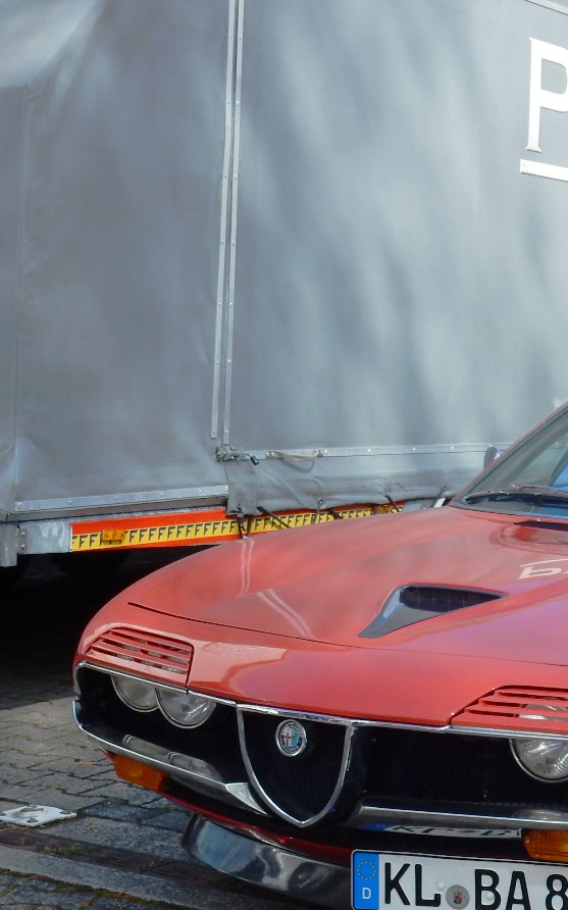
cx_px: 632
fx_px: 2354
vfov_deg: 21.8
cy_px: 544
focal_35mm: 95
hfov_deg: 13.5
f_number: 4.5
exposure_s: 1/500
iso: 125
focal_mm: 9
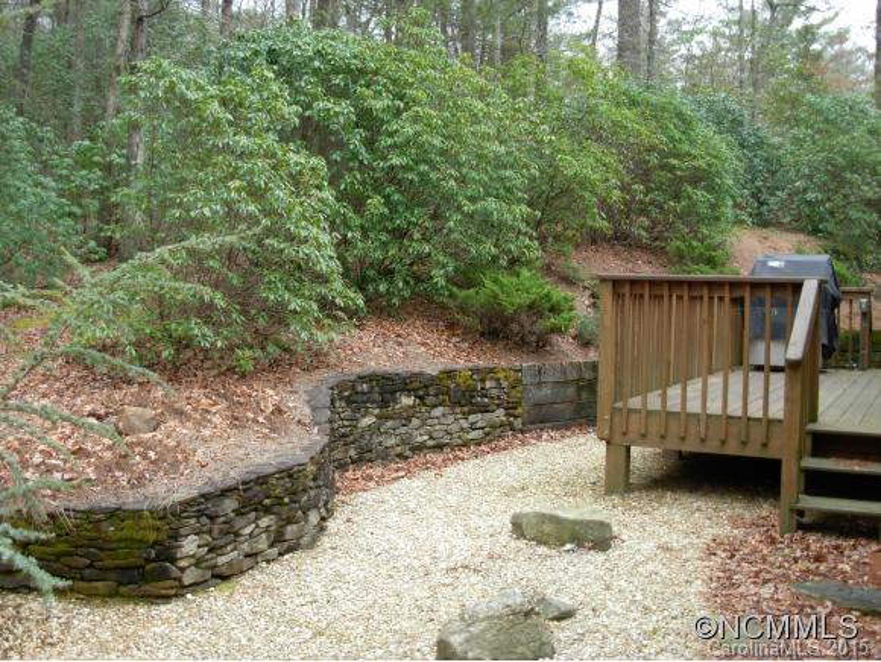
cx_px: 440
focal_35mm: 38
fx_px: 968
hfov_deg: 48.9
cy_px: 331
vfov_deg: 37.8
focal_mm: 6.3
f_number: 2.9
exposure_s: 1/114
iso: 79
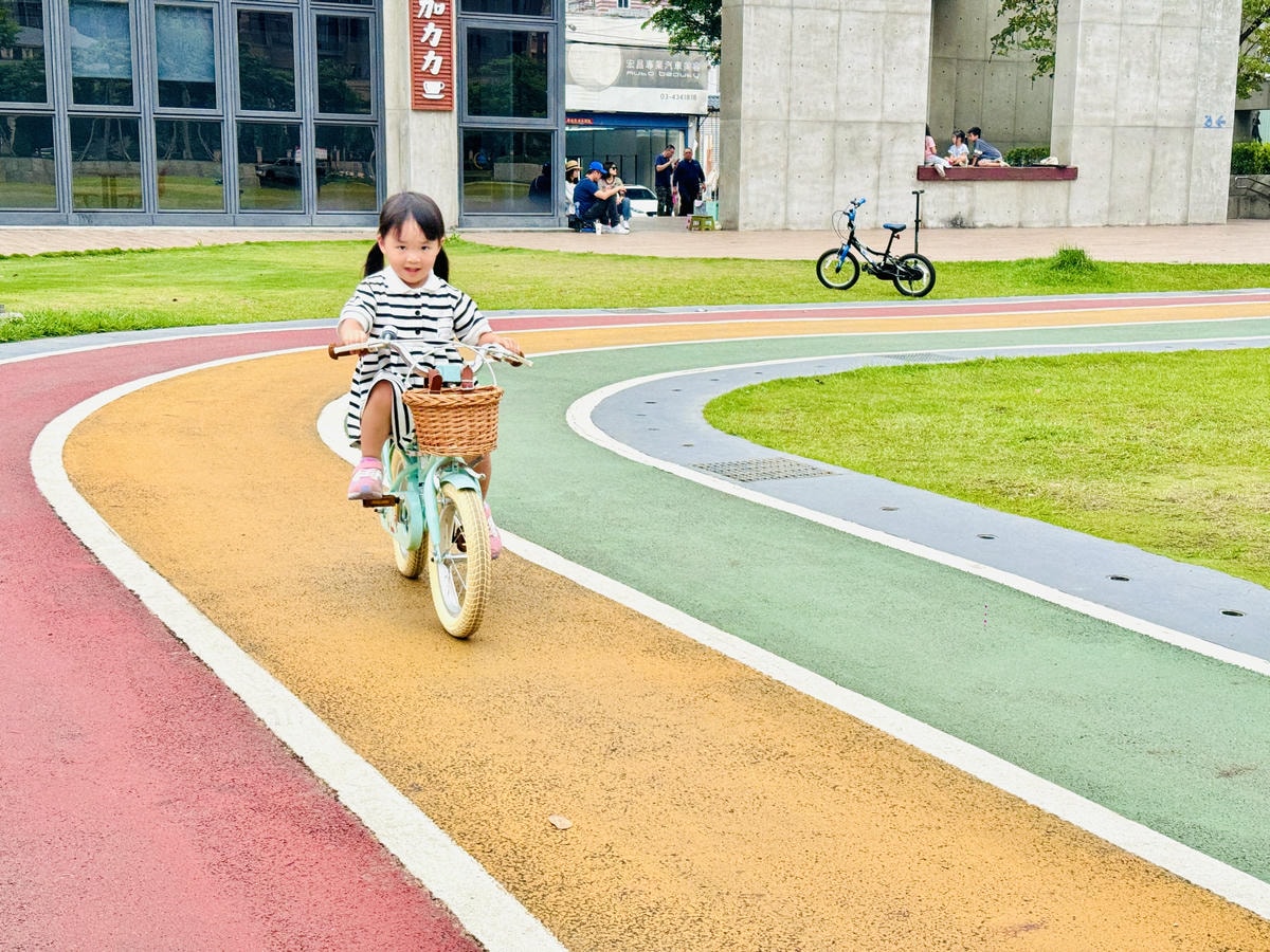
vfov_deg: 30.3
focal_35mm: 48
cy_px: 476
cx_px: 635
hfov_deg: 39.7
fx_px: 1761
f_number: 1.78
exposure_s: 1/1681
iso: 64
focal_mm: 6.86
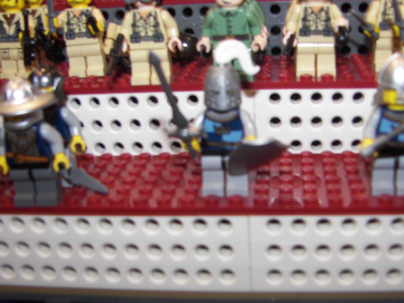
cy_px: 145
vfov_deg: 31.5
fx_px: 537
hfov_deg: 41.0
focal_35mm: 46
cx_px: 248
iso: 64
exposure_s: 1/30
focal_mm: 6
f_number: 2.8
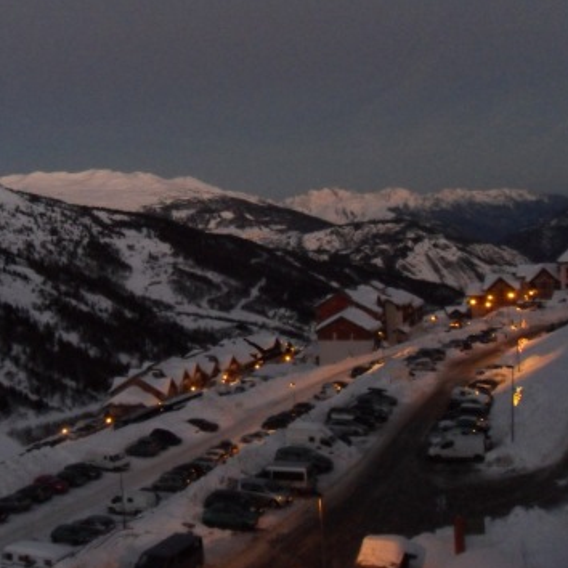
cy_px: 287
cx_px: 244
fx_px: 780
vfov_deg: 40.0
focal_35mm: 42
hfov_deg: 39.9
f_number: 3.5
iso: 640
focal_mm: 6.3
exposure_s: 1/45
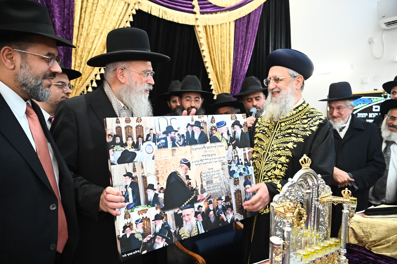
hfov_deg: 73.8
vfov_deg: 53.1
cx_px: 198
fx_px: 264
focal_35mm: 24
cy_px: 132
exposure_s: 1/160
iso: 1600
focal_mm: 24
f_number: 3.5
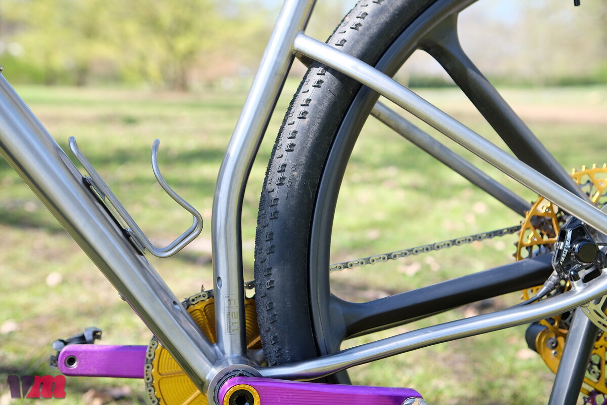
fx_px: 843
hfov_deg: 39.6
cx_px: 304
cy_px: 202
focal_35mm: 50
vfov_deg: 27.0
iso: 400
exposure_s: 1/800
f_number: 2.5
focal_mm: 33
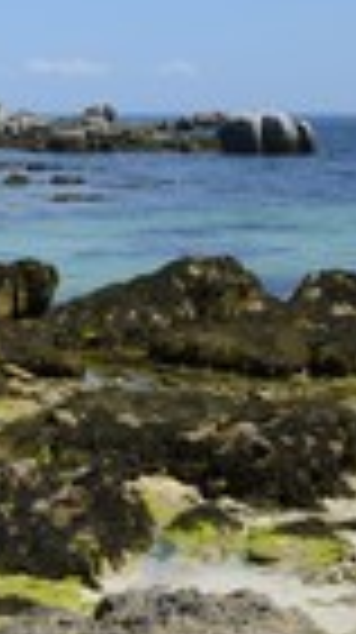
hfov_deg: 10.5
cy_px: 364
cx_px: -487
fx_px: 1683
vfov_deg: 21.4
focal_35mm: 100
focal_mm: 32
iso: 200
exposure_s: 1/320
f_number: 11
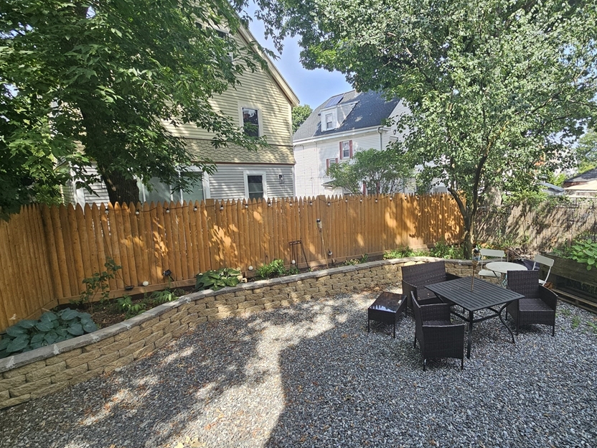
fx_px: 276
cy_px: 221
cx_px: 359
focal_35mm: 16
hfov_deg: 93.2
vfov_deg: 78.1
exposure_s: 1/379
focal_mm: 2.2
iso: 50
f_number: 2.2
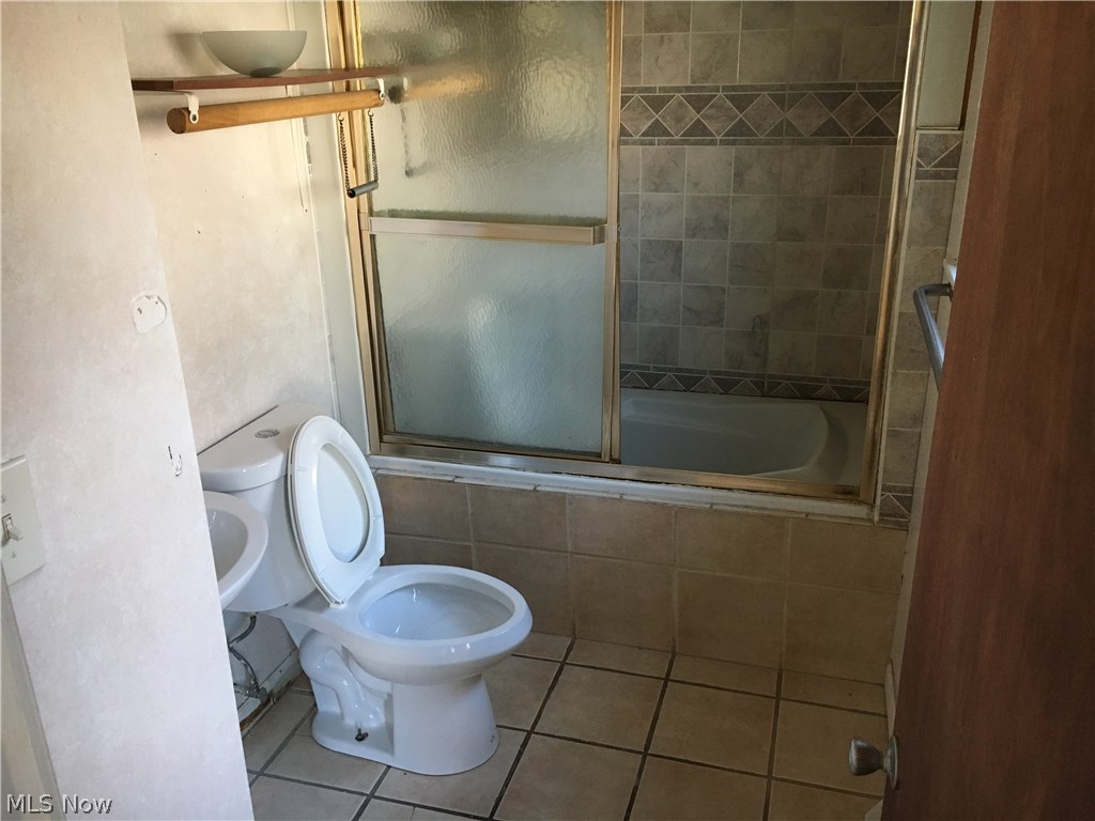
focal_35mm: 29
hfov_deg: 61.7
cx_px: 548
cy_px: 410
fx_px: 917
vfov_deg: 48.2
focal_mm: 4.15
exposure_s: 1/30
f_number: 2.2
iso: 125
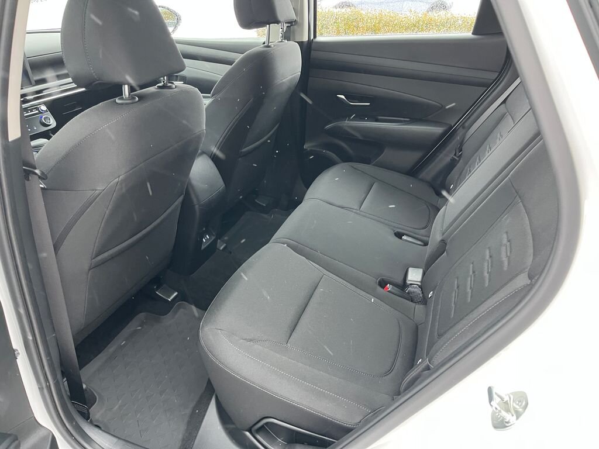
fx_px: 450
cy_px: 224
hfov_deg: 67.3
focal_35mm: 26
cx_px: 300
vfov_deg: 53.1
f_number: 1.6
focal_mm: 5.1
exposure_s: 1/60
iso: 320
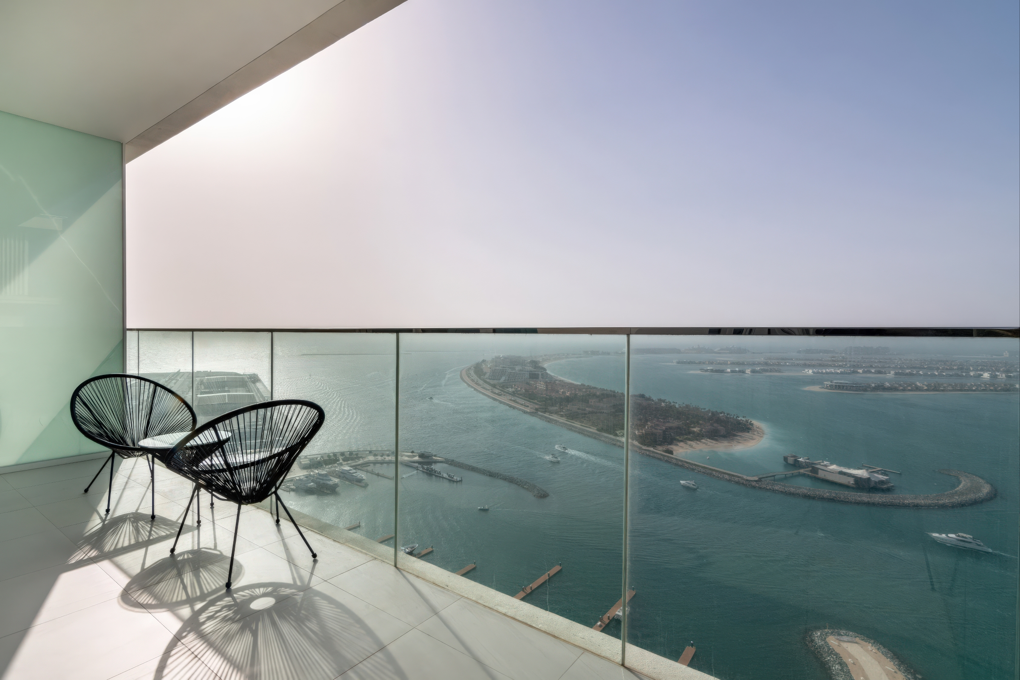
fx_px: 453
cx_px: 510
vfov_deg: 73.7
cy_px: 340
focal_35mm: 16
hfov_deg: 96.7
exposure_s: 1/500
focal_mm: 11
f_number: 22
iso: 250
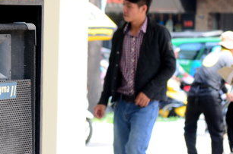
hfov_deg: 9.0
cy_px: 96
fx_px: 1473
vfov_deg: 6.0
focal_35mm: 228
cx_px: 9
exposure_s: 1/320
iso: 500
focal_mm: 70
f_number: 5
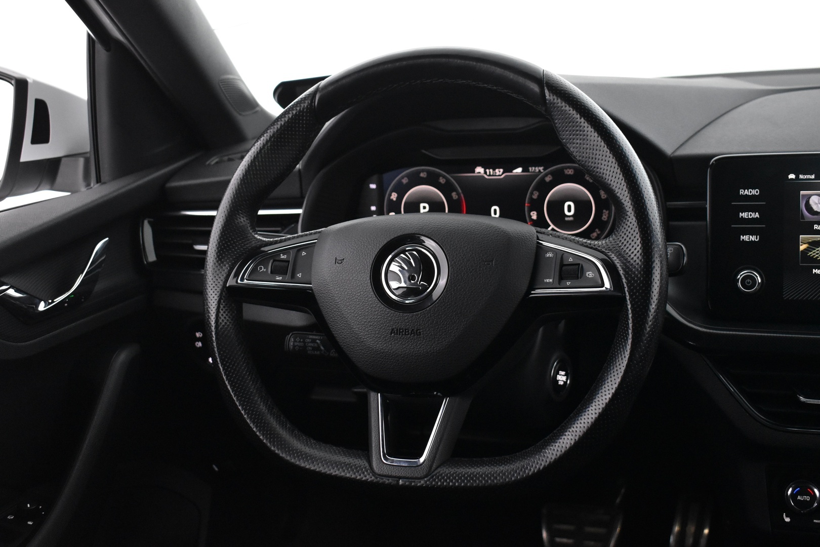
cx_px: 410
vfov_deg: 30.8
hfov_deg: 45.0
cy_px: 274
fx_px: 991
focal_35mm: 44
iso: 3200
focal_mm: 29
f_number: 4.2
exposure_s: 1/40
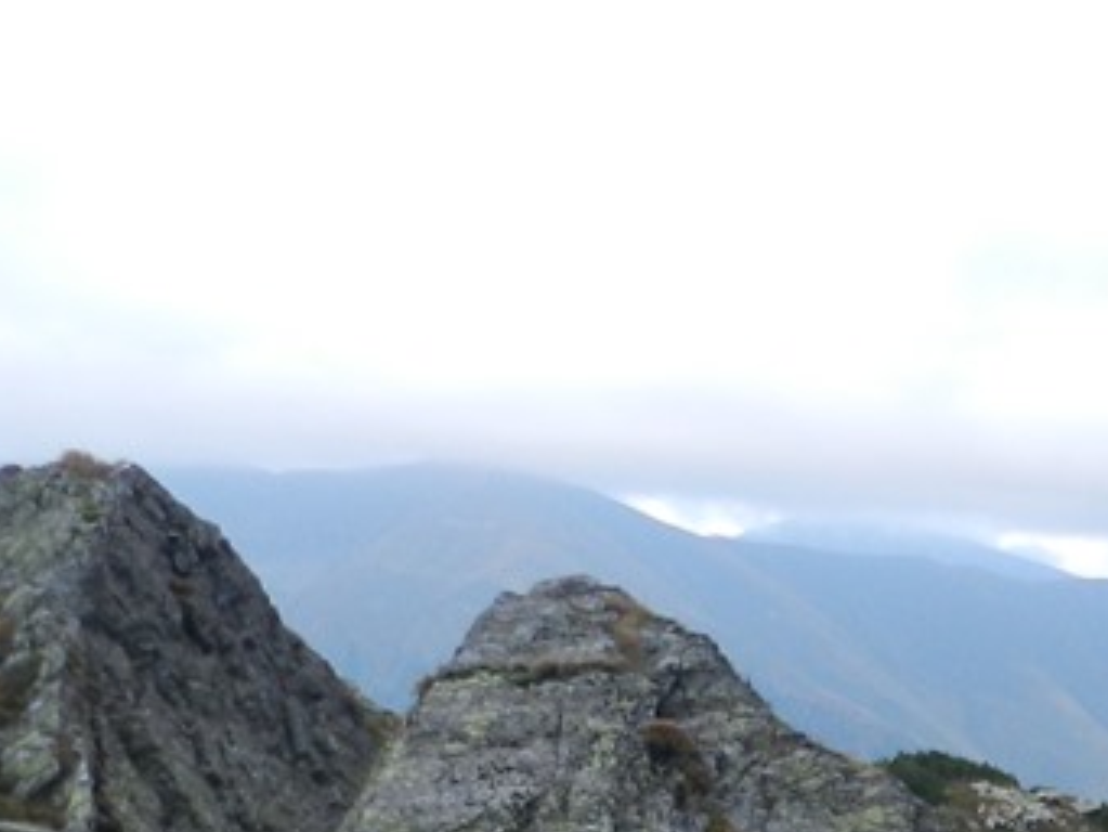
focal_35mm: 69
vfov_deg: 19.0
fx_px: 2209
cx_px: 1472
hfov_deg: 24.3
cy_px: 1219
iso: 160
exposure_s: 1/200
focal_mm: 4
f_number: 3.4
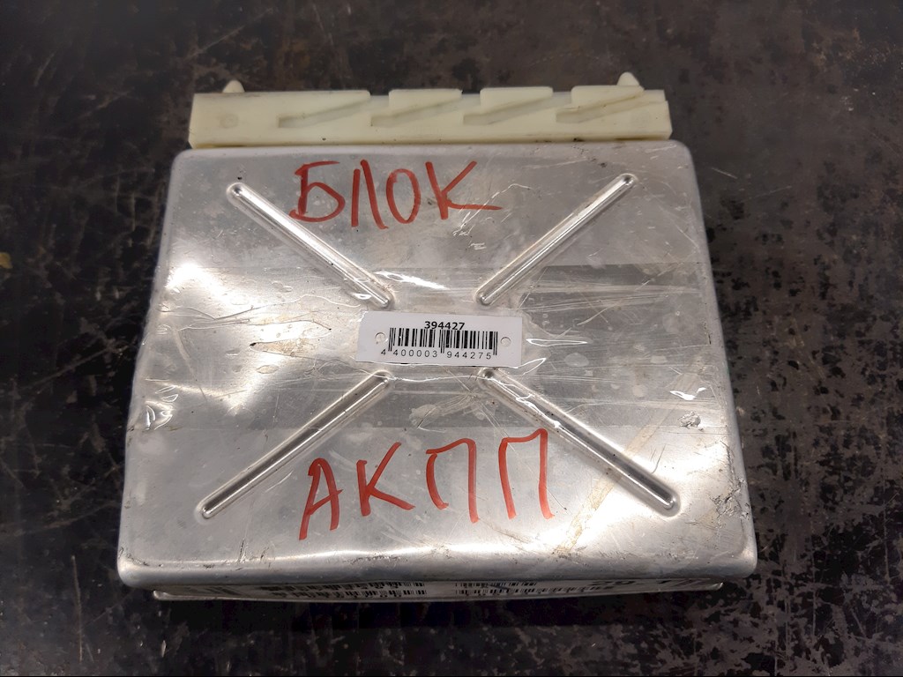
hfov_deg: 65.3
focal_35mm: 27
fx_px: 704
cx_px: 452
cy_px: 338
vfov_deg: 51.4
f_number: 1.7
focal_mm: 3.93
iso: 50
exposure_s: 1/50
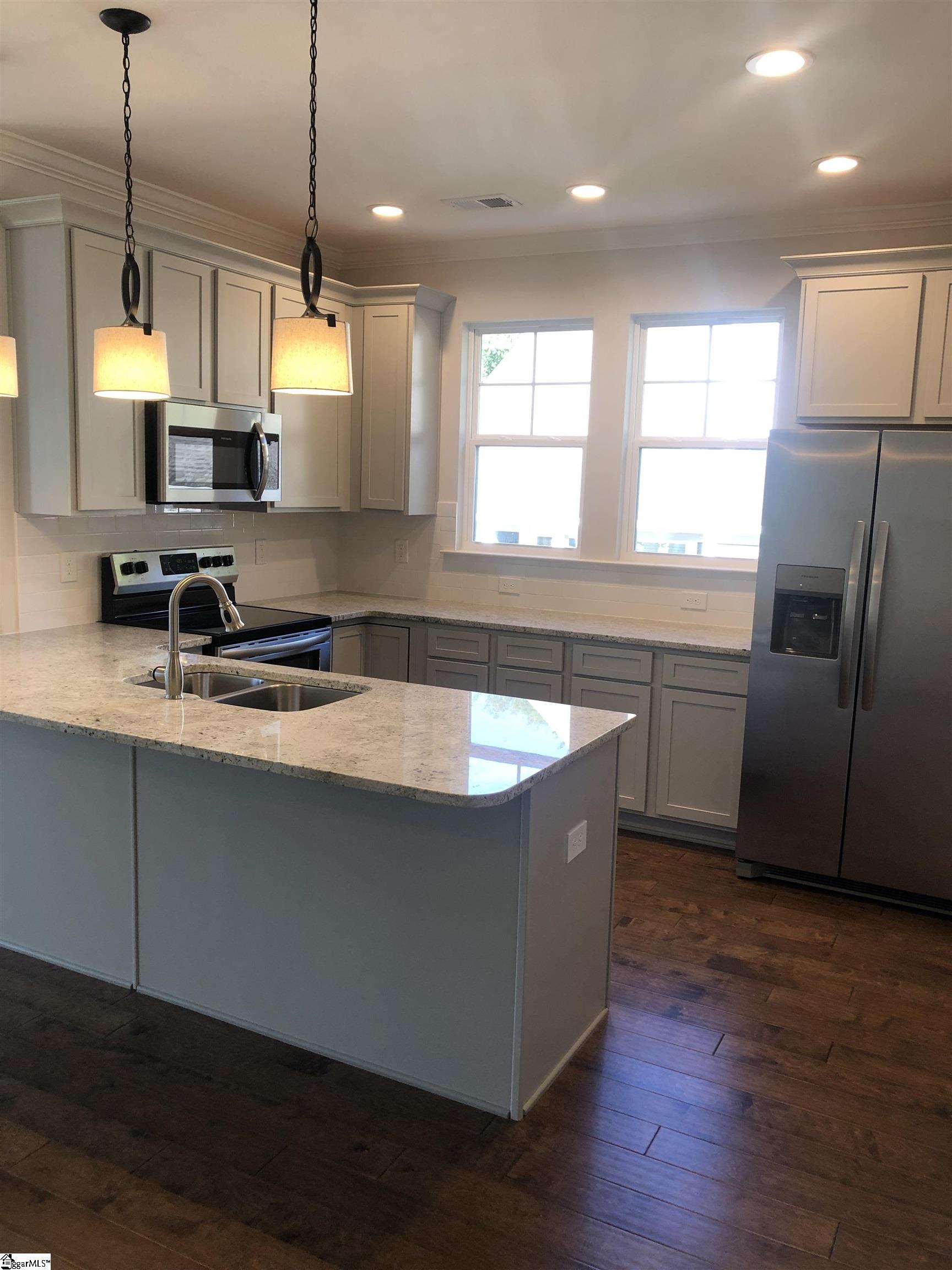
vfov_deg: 63.4
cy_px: 635
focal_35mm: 28
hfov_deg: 49.7
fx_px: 1027
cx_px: 476
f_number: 1.8
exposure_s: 1/40
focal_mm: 4
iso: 25
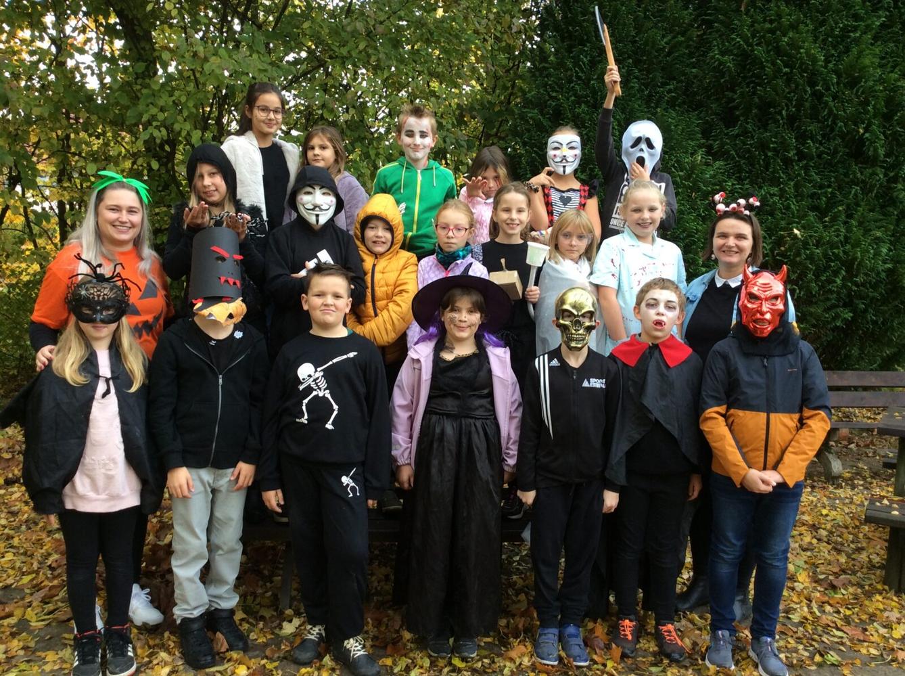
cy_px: 338
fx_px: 835
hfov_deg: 56.9
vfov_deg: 44.0
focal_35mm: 32
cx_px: 452
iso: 40
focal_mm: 3.3
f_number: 2.4
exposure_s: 1/100
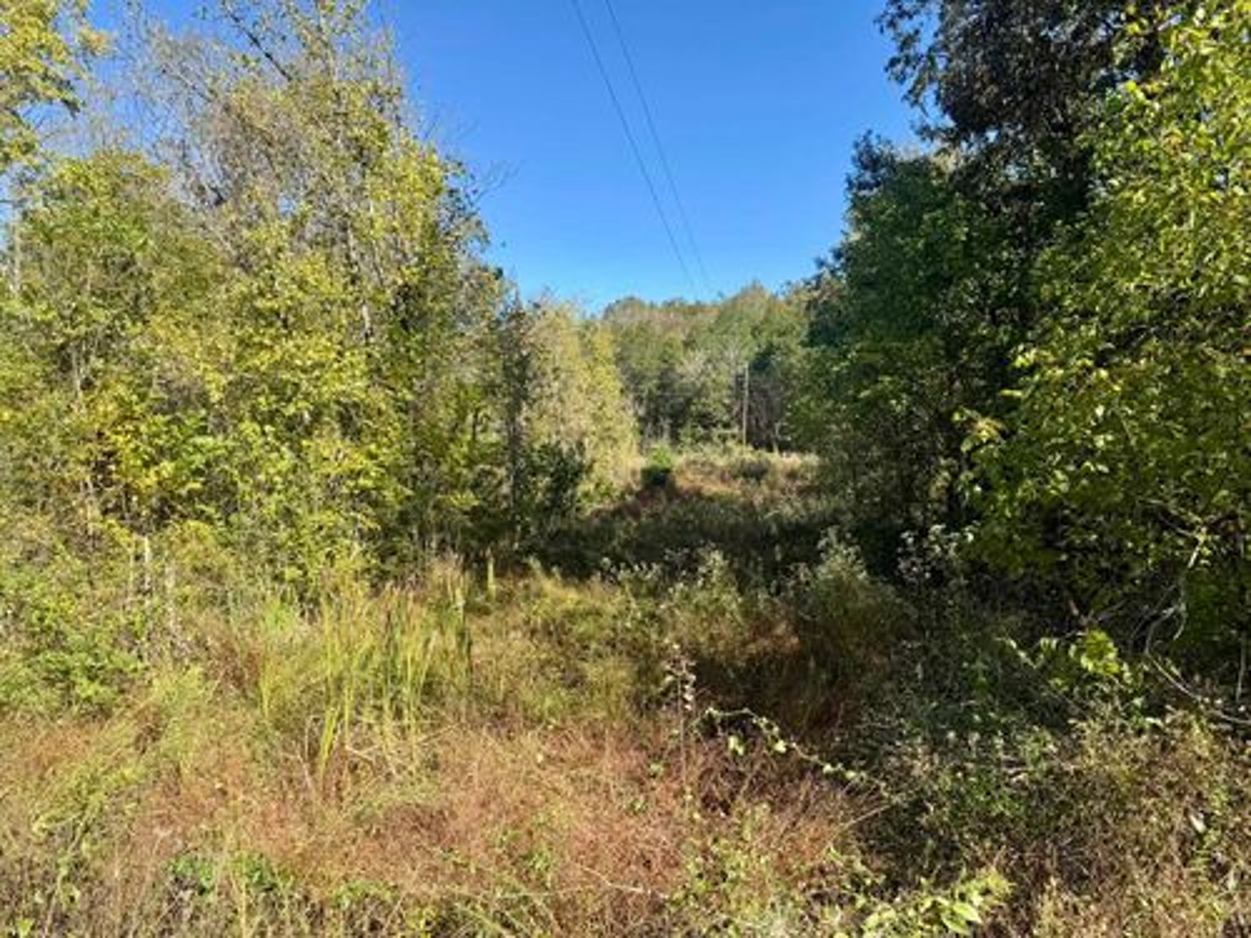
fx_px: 867
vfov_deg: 56.8
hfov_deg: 71.6
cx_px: 626
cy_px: 469
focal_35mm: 24
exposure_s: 1/1923
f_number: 1.78
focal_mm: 6.76
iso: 80
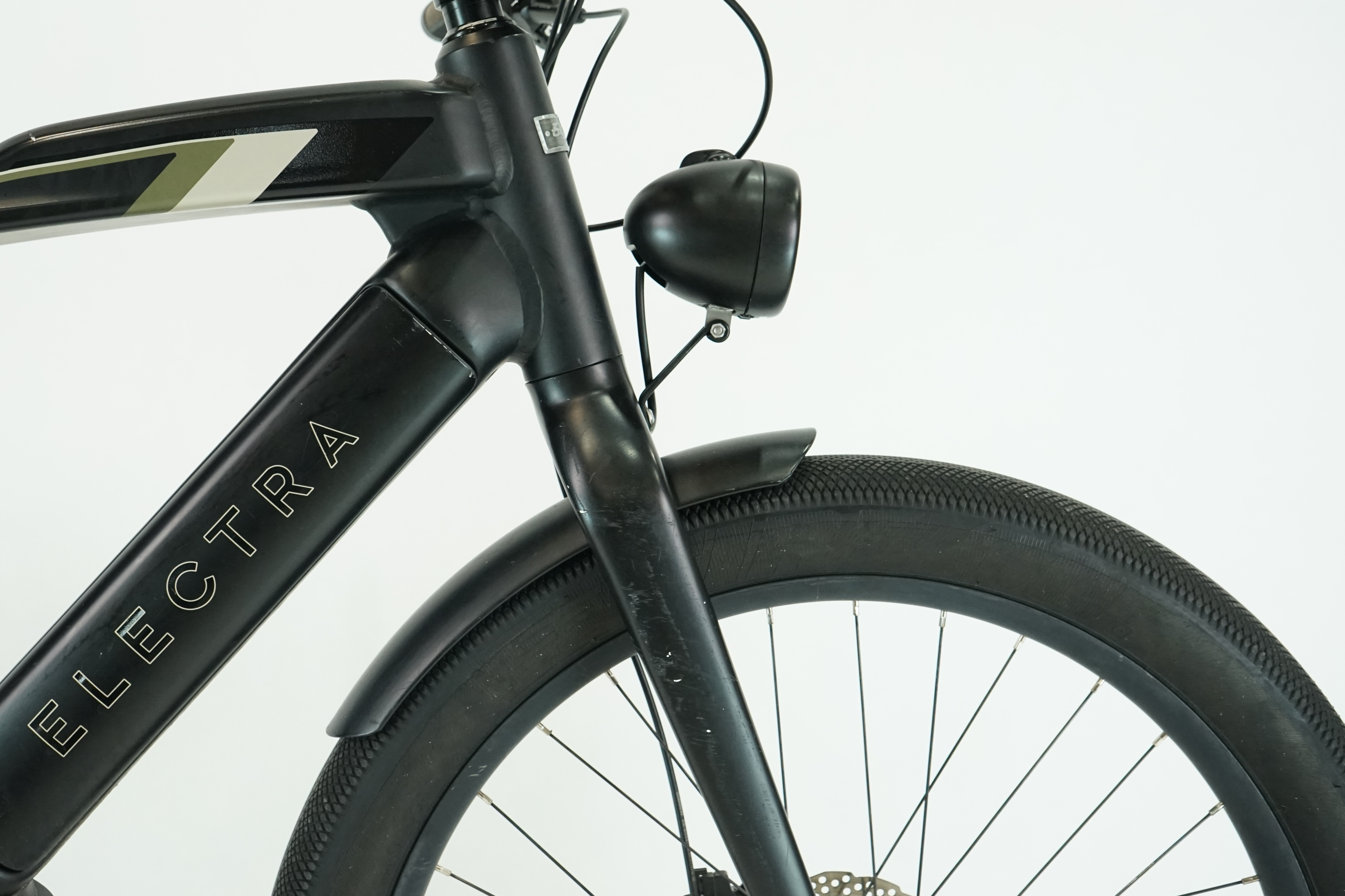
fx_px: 1606
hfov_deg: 45.3
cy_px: 354
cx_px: 586
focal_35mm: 43
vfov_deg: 31.1
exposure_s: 1/200
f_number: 6.3
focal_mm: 35
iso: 2500
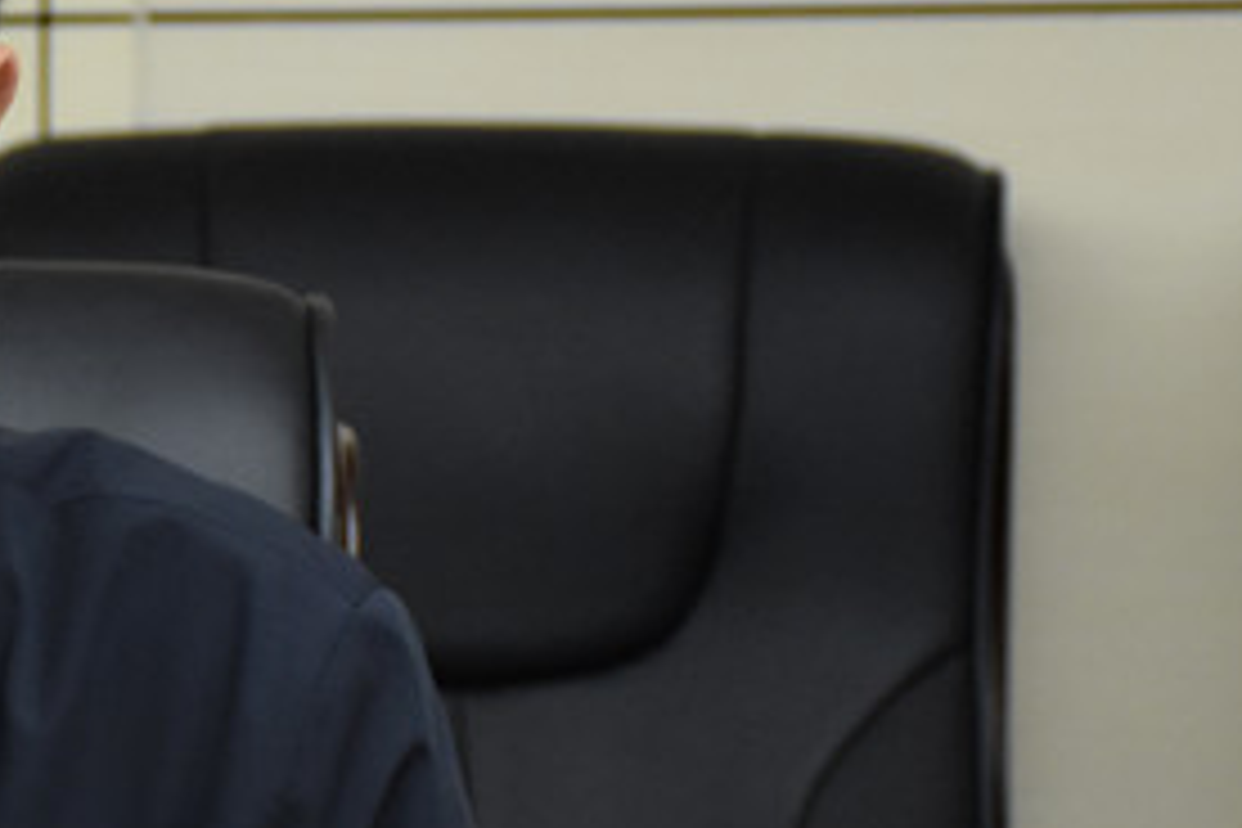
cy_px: 706
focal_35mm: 261
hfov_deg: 7.8
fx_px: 9004
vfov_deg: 5.3
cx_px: -328
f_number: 4.5
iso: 1600
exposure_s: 1/80
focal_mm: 48
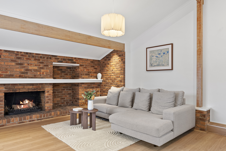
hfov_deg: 73.6
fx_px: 151
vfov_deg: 53.1
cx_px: 120
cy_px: 82
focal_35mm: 24
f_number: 7.1
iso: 400
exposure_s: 1/2
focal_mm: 15
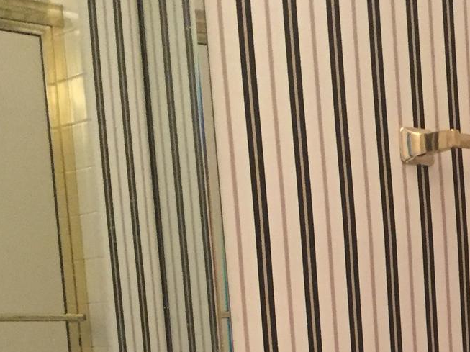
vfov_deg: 15.1
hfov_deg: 19.5
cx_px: 642
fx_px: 1235
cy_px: 513
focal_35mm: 91
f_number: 2.2
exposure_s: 1/30
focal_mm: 4.15
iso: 160
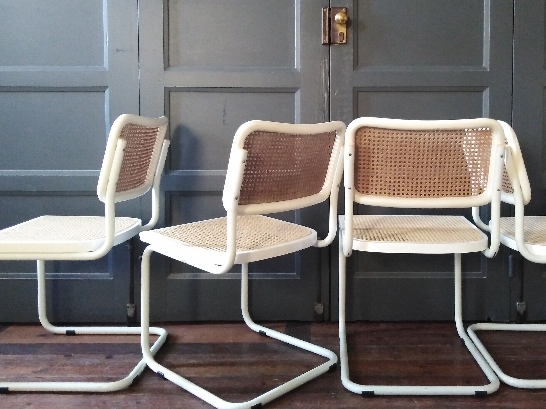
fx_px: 536
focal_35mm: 34
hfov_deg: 53.7
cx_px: 316
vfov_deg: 41.4
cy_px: 144
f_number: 2.2
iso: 751
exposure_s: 1/17.1
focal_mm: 3.46
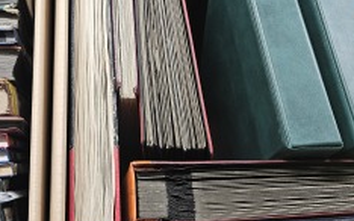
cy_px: 56
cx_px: 79
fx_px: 453
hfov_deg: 41.1
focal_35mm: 47
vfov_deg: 27.0
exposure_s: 1/100
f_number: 1.8
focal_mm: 5.4
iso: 500
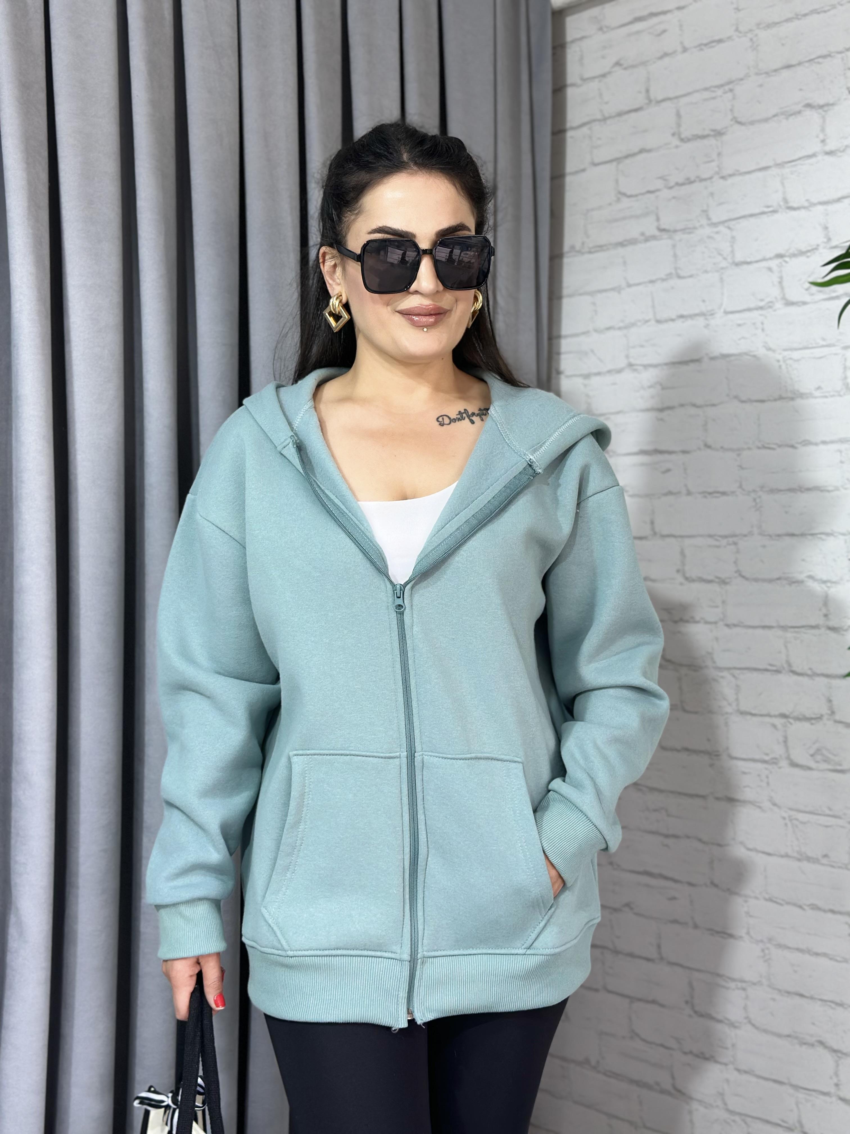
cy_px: 567
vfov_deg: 39.7
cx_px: 425
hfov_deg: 30.3
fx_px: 1572
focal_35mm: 48
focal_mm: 6.86
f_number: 1.78
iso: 80
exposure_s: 1/100
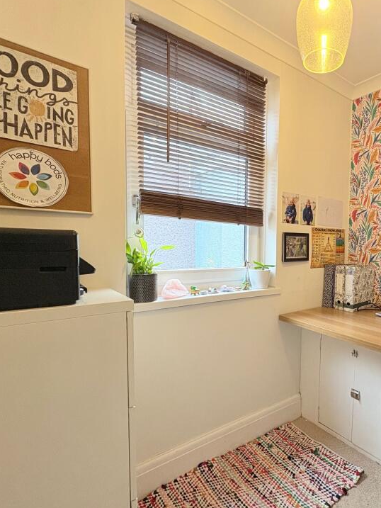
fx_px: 293
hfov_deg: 62.7
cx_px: 280
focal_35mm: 20
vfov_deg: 81.7
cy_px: 262
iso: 160
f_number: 2.2
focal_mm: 2.22
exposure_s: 1/100
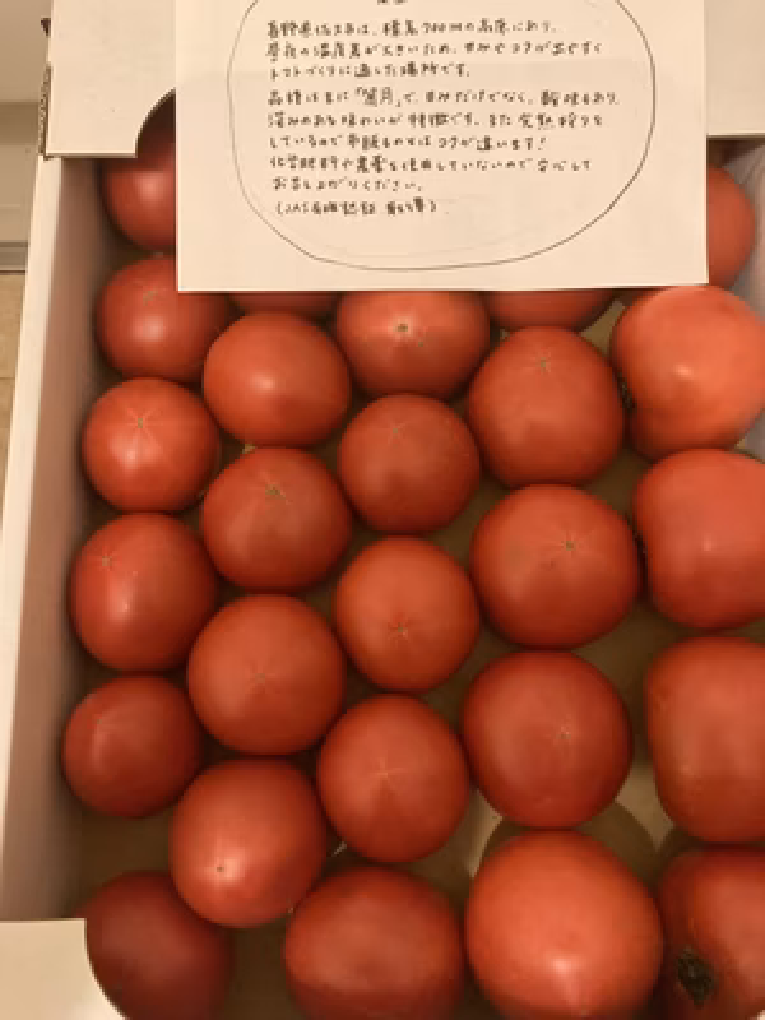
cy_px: 510
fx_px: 825
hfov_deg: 49.7
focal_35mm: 28
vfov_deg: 63.4
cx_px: 382
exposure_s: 1/25
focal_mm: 3.99
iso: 320
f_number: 1.8
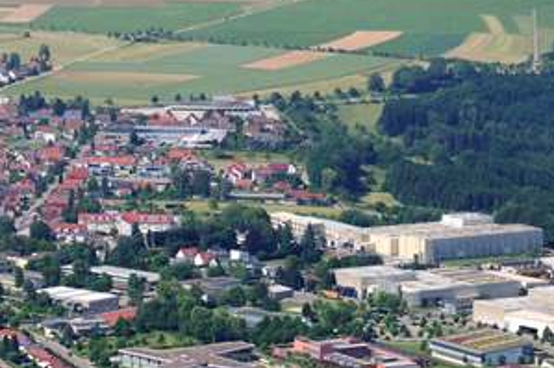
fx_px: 3691
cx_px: 326
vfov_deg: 5.6
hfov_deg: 8.6
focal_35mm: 240
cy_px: 619
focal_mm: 70
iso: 160
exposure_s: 1/500
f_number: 10
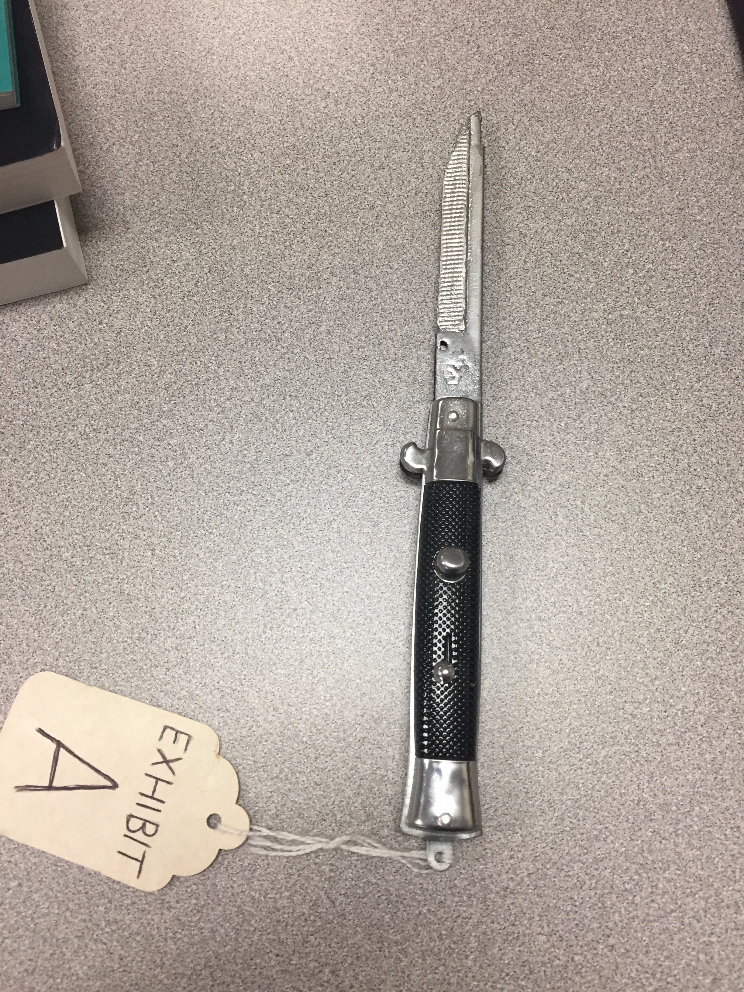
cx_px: 372
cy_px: 496
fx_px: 831
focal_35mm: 29
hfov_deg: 48.2
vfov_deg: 61.7
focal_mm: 4.15
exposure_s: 1/30
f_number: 2.2
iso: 50
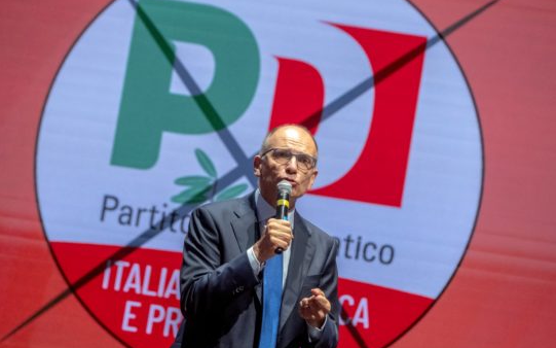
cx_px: 278
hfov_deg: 9.8
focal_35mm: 215
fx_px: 3258
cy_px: 182
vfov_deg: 6.1
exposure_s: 1/160
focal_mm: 140
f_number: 4.5
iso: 3200
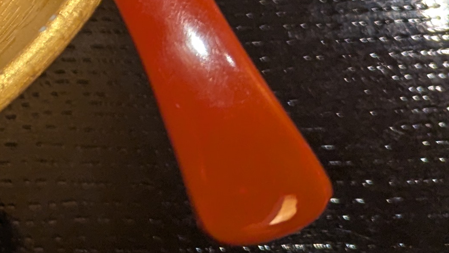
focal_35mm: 102
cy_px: -189
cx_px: -315
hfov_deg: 17.6
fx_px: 1214
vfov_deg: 11.1
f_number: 1.85
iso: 121
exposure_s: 1/120
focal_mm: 6.81
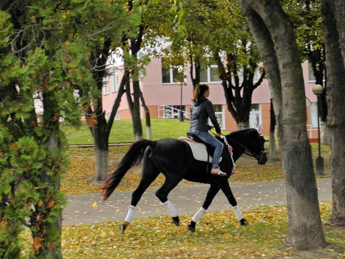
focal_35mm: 78
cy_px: 148
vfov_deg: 18.9
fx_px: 778
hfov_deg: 25.0
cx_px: 138
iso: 100
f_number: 4.1
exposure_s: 1/160
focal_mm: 9.7
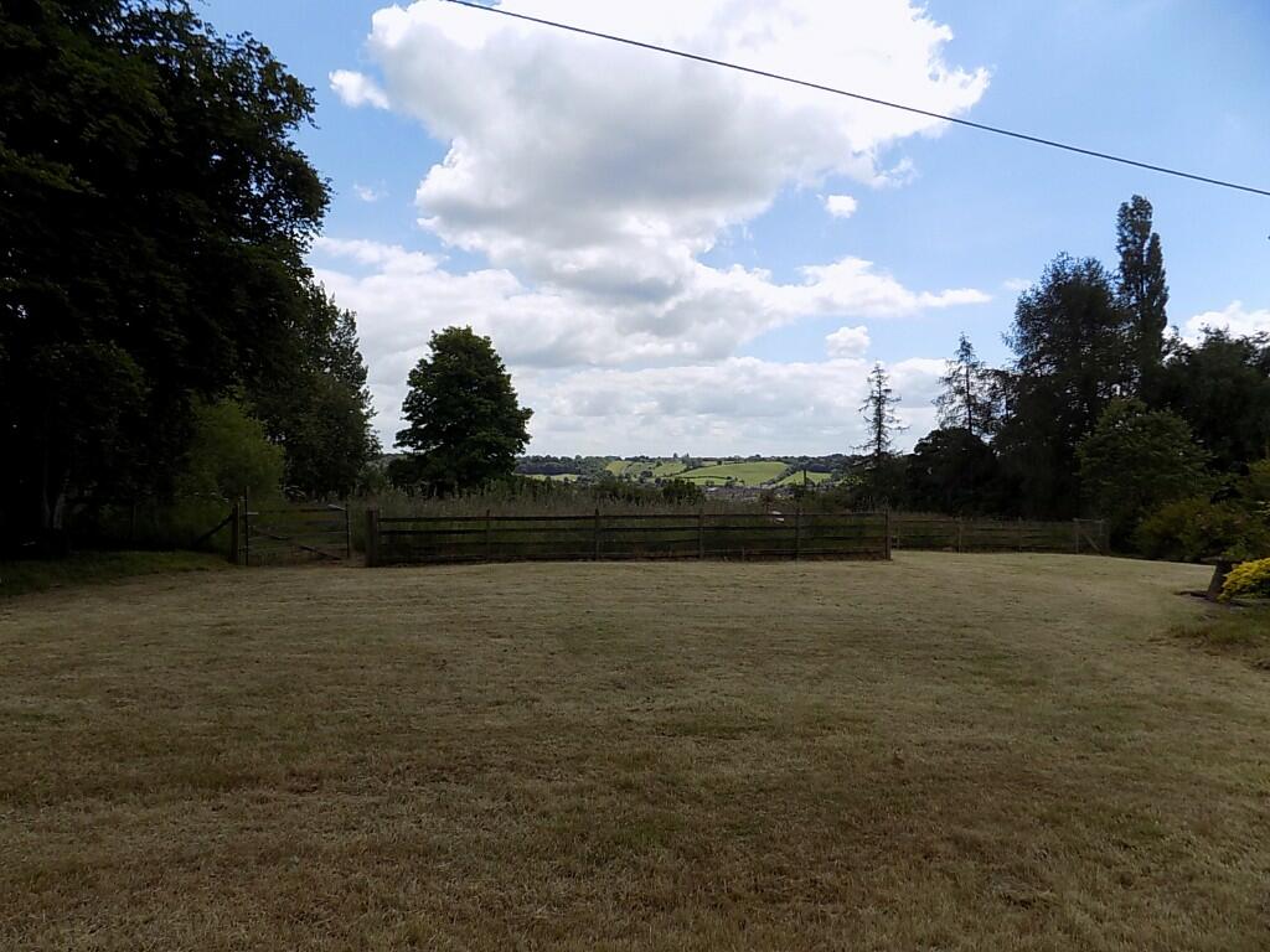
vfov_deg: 58.9
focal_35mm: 23
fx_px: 844
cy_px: 476
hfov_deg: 73.9
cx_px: 635
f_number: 3.1
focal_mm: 4
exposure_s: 1/1250
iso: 80
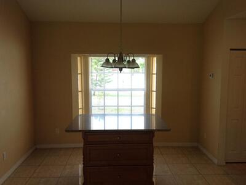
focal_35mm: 35
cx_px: 123
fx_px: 249
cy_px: 92
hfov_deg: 52.6
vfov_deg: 40.7
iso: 100
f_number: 2.4
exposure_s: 1/120
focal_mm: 4.28
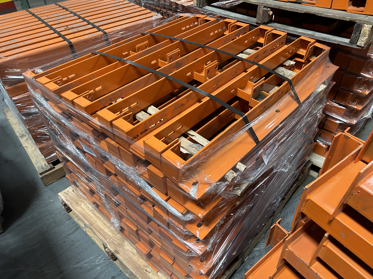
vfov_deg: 53.1
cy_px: 140
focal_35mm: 26
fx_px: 280
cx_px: 186
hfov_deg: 67.3
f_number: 1.5
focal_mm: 5.7
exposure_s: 1/60
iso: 200
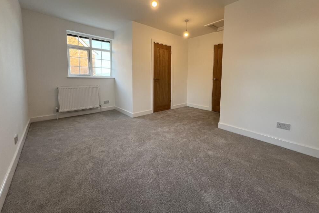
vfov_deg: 80.6
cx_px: 162
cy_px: 91
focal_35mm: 14
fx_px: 124
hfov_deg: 104.3
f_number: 1.8
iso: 100
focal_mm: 1.57
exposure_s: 1/99
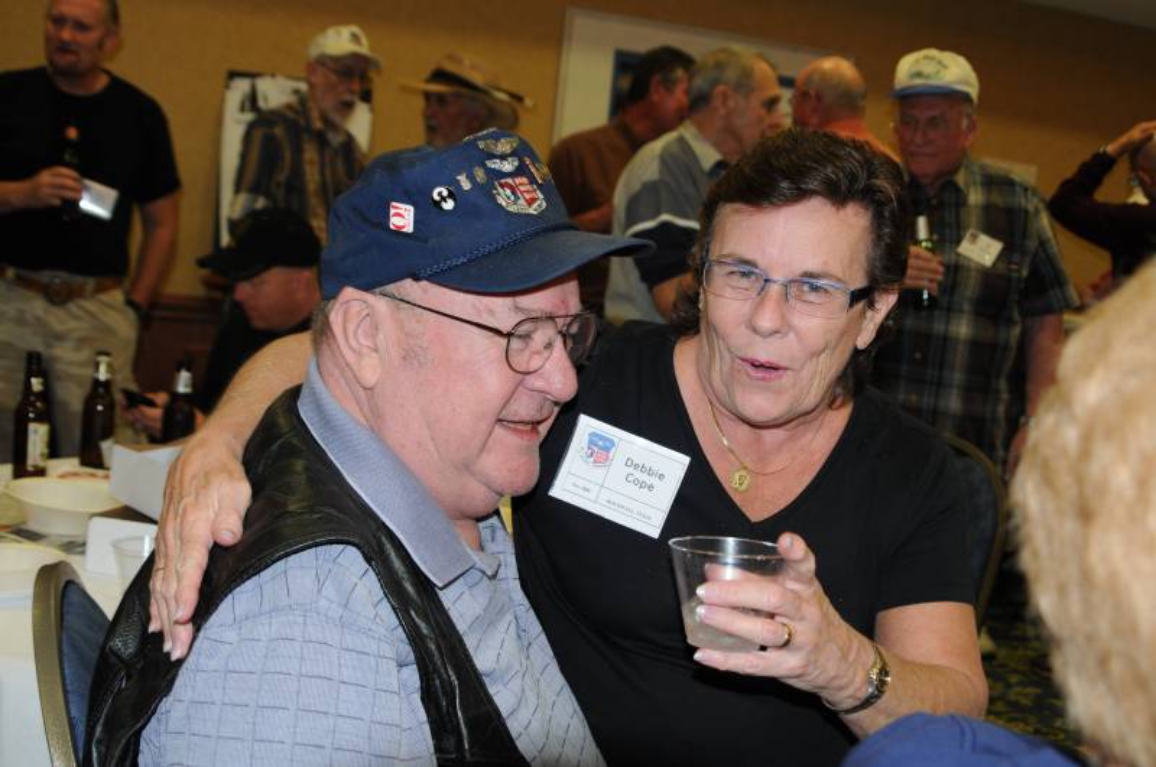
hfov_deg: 46.5
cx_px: 578
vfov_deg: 31.8
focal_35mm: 42
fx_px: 1347
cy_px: 384
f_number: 4
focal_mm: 28
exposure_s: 1/60
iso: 400
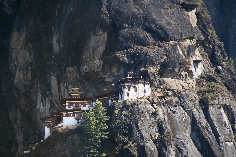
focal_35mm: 240
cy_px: 90
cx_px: 121
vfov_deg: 5.7
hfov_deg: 8.6
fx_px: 1573
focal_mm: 200
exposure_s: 1/200
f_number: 7.1
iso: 200
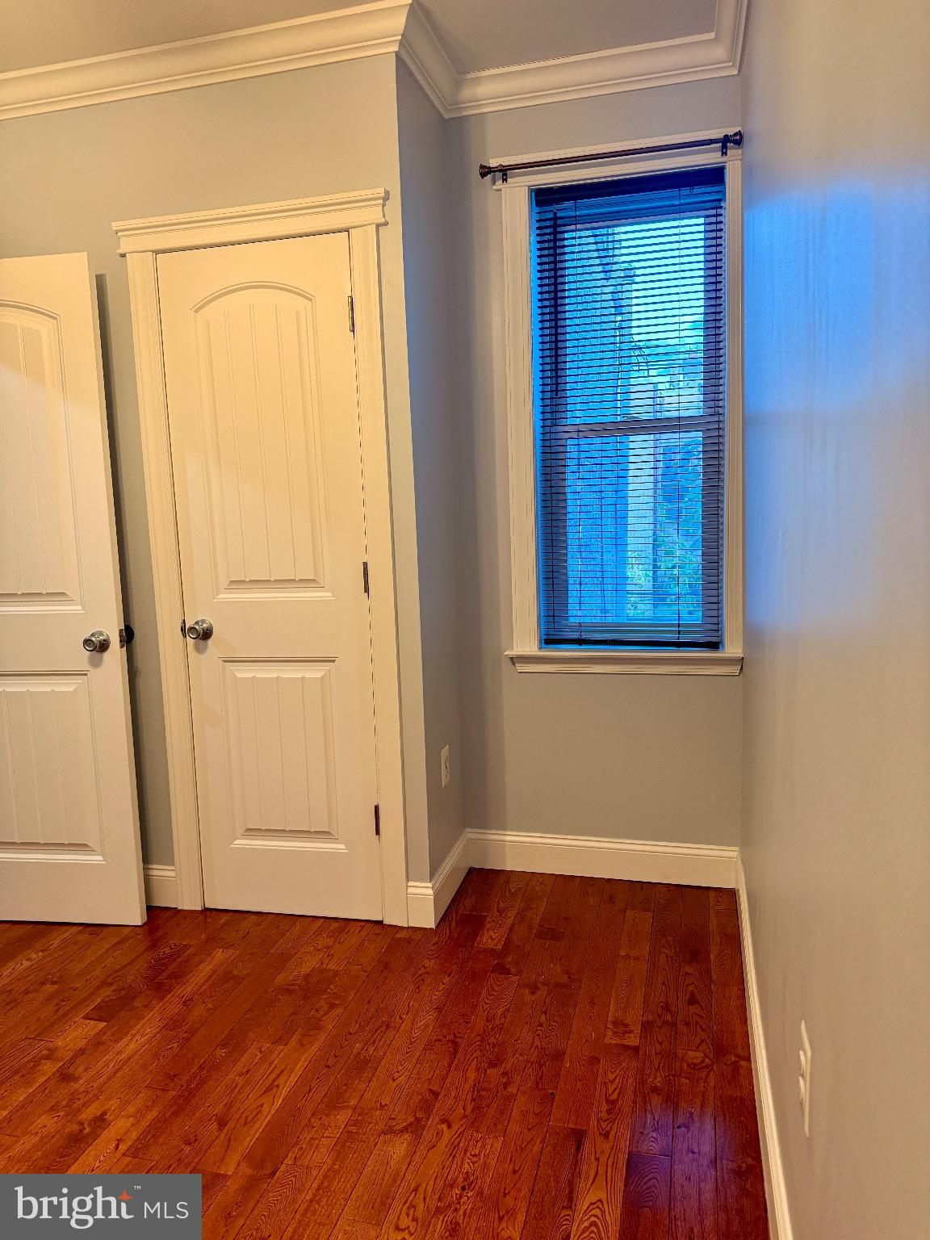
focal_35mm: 24
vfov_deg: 71.6
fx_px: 860
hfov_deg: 56.8
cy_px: 620
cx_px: 465
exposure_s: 1/60
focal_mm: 6.76
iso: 400
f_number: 1.78
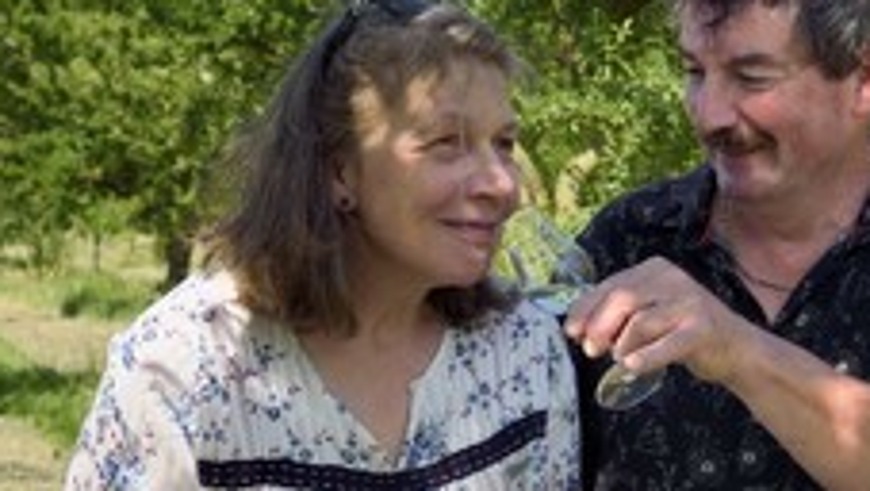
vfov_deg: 12.5
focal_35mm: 97
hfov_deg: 21.9
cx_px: 598
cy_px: 353
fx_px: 2239
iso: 200
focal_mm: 50
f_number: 9
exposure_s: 1/320
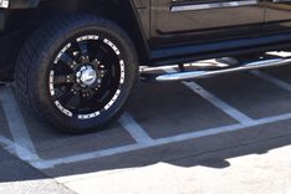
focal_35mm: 94
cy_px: -36
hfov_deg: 20.8
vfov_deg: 14.1
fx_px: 763
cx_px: 301
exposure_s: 1/320
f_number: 10
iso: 400
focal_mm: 23
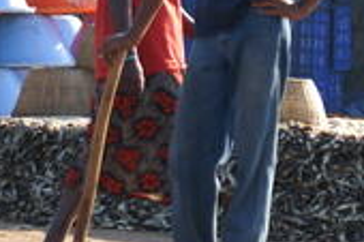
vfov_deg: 2.0
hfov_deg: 3.0
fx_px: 6859
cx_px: 437
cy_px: 69
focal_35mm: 679
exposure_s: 1/500
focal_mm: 120
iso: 200
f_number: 5.6
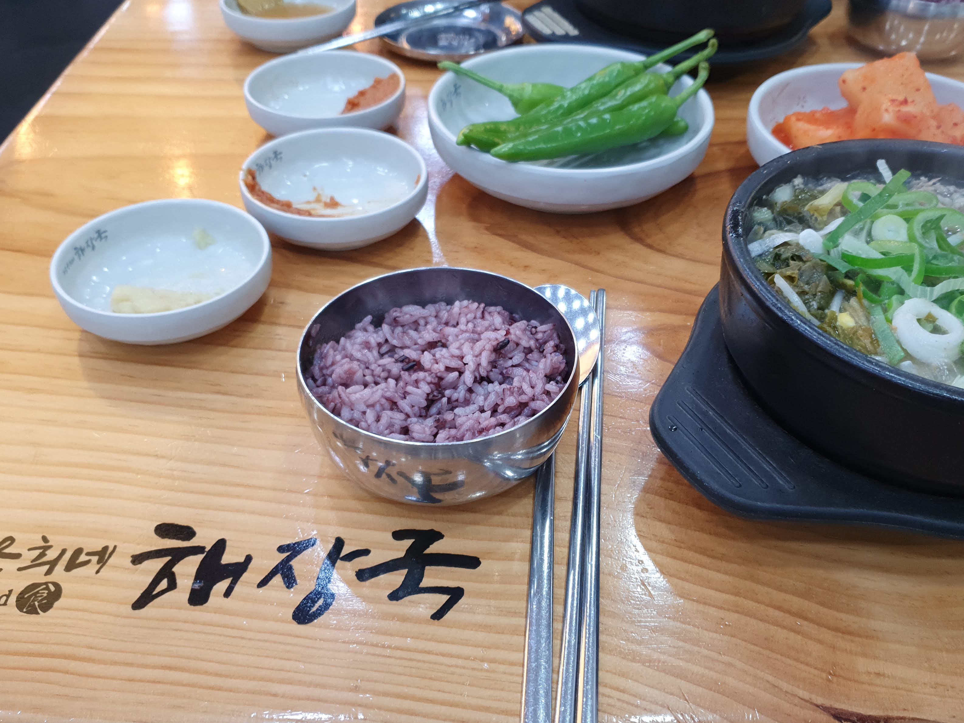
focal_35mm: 33
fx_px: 919
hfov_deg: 55.3
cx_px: 529
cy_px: 360
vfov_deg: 42.9
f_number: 1.5
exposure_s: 1/60
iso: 125
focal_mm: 4.32
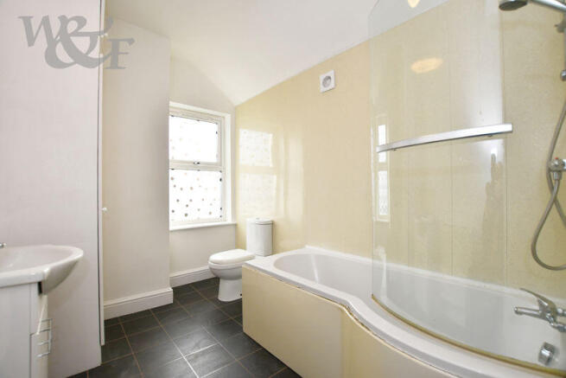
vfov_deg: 77.4
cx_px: 283
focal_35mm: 15
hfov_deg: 100.4
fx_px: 236
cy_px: 189
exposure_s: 1/100
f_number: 5.6
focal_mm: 10
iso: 200
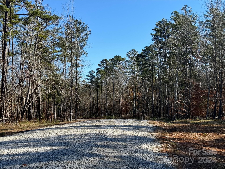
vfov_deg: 30.3
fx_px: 312
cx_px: 112
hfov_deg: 39.7
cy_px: 84
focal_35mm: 48
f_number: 1.78
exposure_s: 1/2611
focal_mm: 6.76
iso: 64
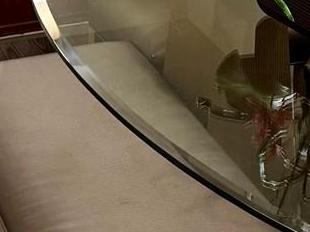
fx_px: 1110
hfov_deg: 15.8
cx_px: 235
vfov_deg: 10.7
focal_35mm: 124
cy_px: -267
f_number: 1.78
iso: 200
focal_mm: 6.76
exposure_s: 1/120
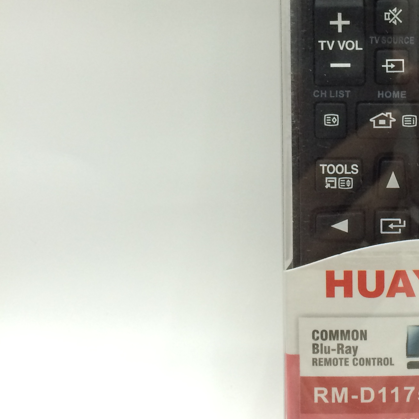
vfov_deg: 26.3
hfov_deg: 25.9
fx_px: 876
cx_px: 392
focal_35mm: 64
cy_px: 67
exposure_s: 1/33
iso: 160
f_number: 2.2
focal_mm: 4.15
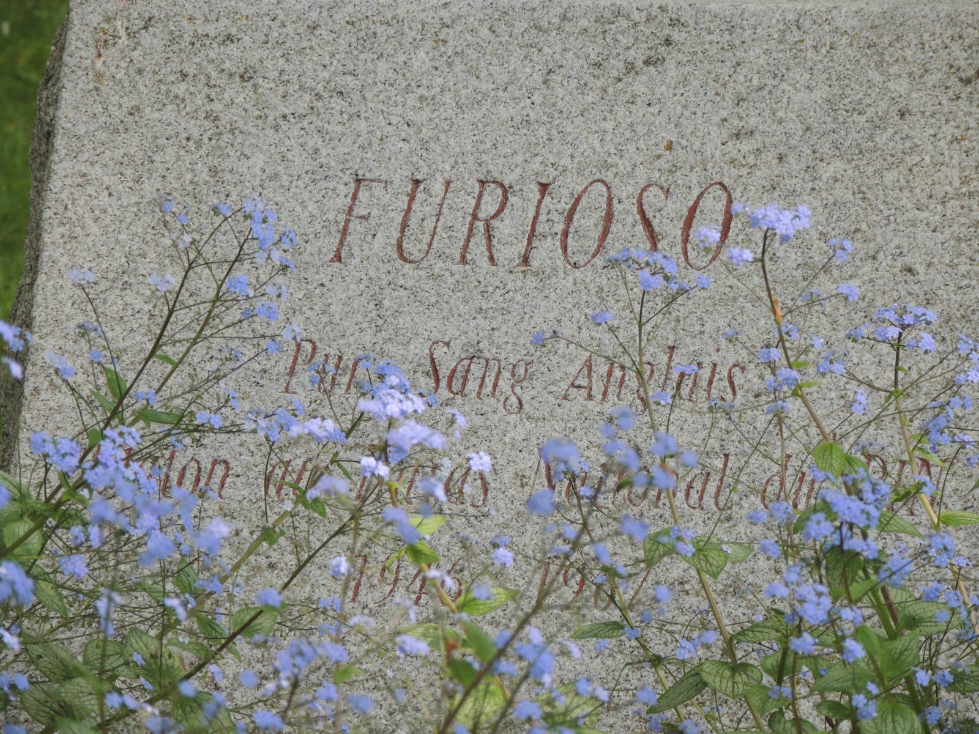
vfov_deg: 3.7
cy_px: 367
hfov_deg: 5.0
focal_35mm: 400
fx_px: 11313
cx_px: 490
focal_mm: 71.3
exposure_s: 1/250
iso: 160
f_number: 4.8
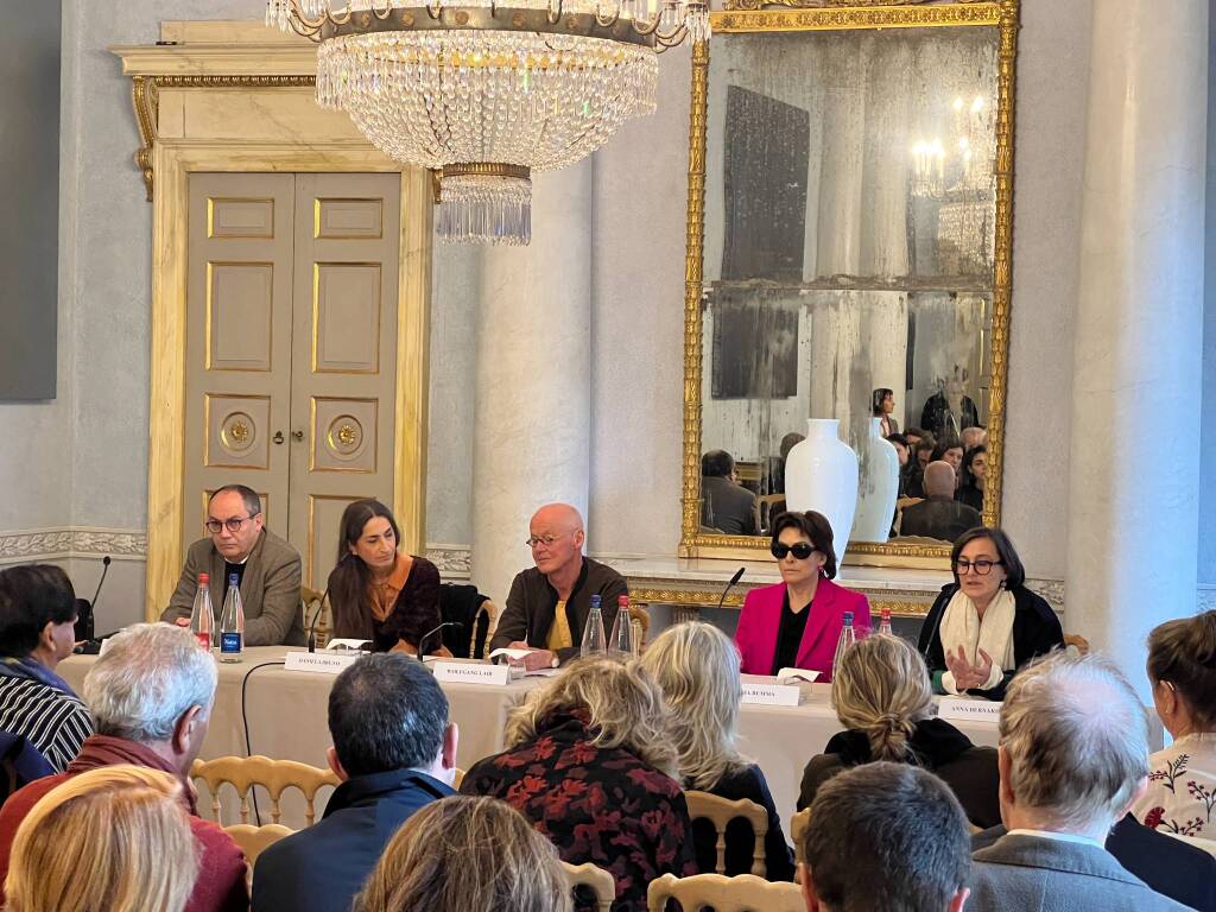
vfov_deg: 19.1
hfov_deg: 25.3
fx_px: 2705
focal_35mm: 77
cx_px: 608
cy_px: 456
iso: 500
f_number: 2.8
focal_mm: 9
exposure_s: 1/60
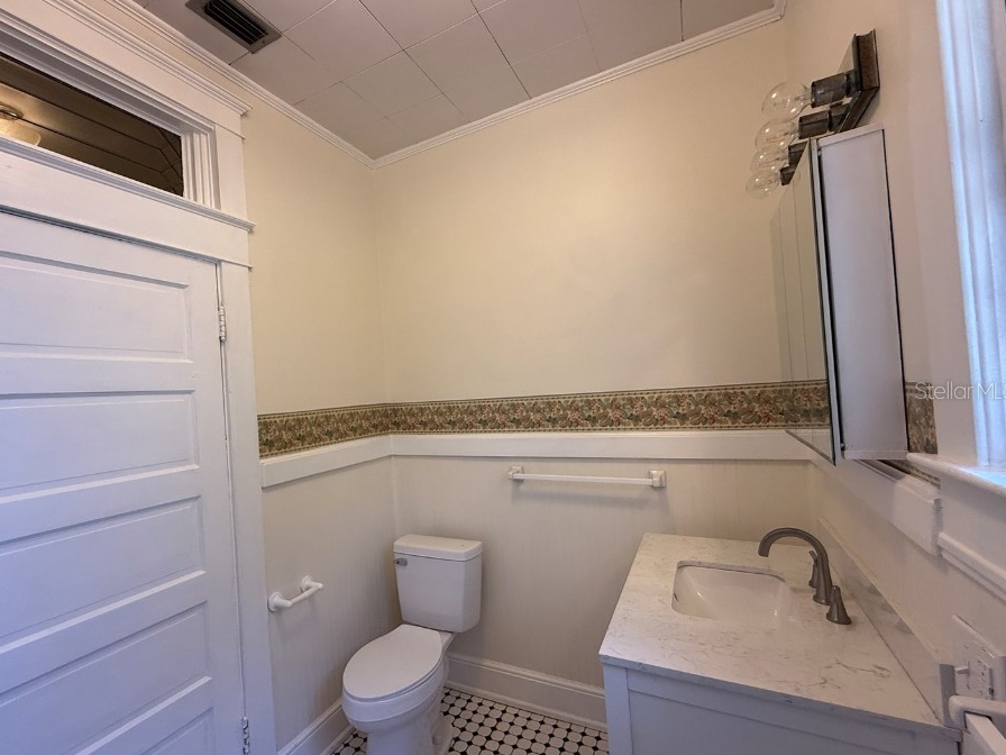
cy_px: 390
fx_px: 465
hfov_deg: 94.1
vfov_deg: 78.1
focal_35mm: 16
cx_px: 446
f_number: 2.2
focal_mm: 2.22
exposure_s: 1/99
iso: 160
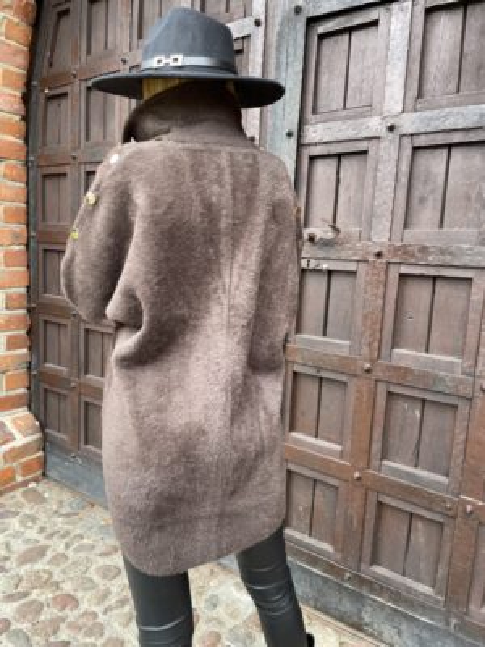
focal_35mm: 26
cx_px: 242
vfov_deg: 67.3
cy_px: 324
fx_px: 486
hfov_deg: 53.1
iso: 80
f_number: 1.6
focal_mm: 4.2
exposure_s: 1/121
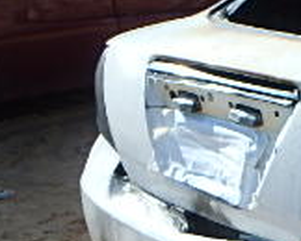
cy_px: 191
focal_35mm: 81
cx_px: 494
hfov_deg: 19.4
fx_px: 722
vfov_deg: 18.8
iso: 125
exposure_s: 1/1000
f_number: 3.5
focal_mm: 3.7
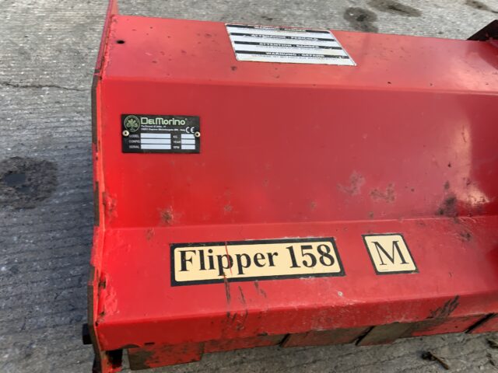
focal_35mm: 29
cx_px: 249
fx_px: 417
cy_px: 186
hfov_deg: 61.7
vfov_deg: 48.2
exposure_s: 1/226
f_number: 1.8
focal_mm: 3
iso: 16
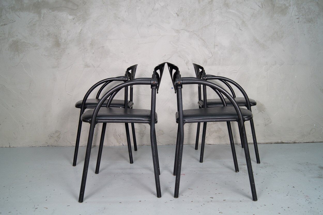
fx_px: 296
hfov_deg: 57.2
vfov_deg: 39.9
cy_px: 108
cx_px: 162
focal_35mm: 33
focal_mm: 22
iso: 400
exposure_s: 1/30
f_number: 5.6
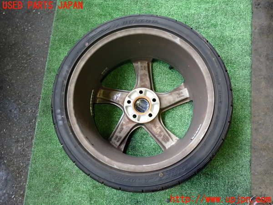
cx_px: 136
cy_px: 102
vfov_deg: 46.8
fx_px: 237
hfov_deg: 60.0
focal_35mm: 30
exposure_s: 1/60
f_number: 2.3
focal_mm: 5.4
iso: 400
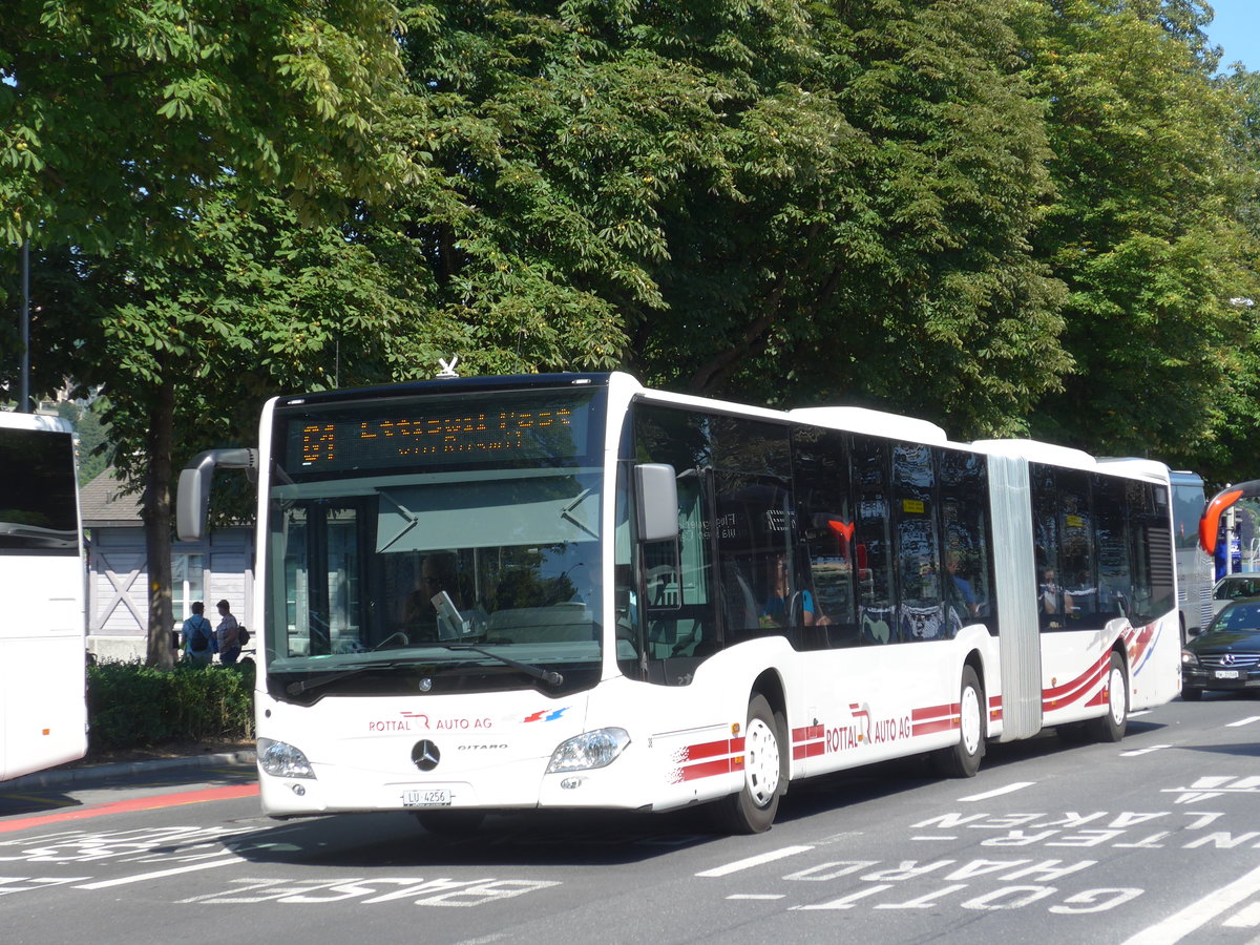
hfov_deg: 22.8
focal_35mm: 86
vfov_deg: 17.2
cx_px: 630
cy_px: 472
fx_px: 3130
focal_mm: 17
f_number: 4.5
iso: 80
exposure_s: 1/320
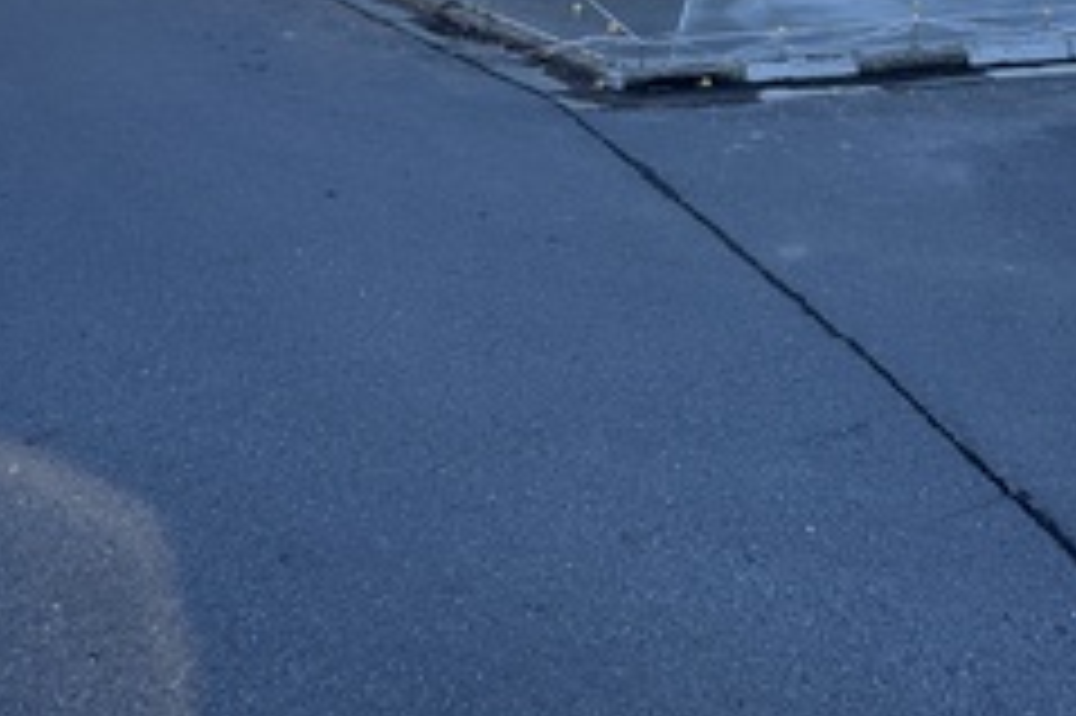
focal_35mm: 39
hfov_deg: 48.2
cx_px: 765
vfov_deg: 29.0
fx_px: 1165
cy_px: -167
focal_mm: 2.22
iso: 40
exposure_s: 1/440
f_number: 2.2
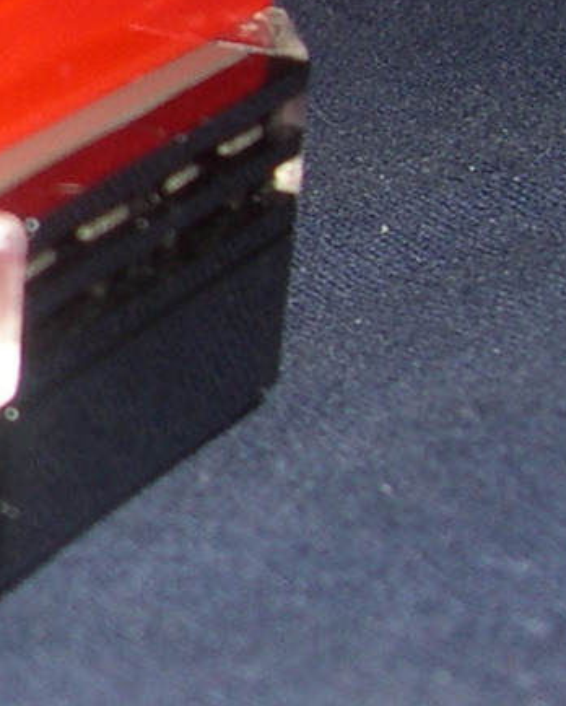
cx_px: -924
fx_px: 4057
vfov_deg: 9.9
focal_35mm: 194
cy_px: 115
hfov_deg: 7.3
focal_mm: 8
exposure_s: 1/60
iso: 100
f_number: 7.6
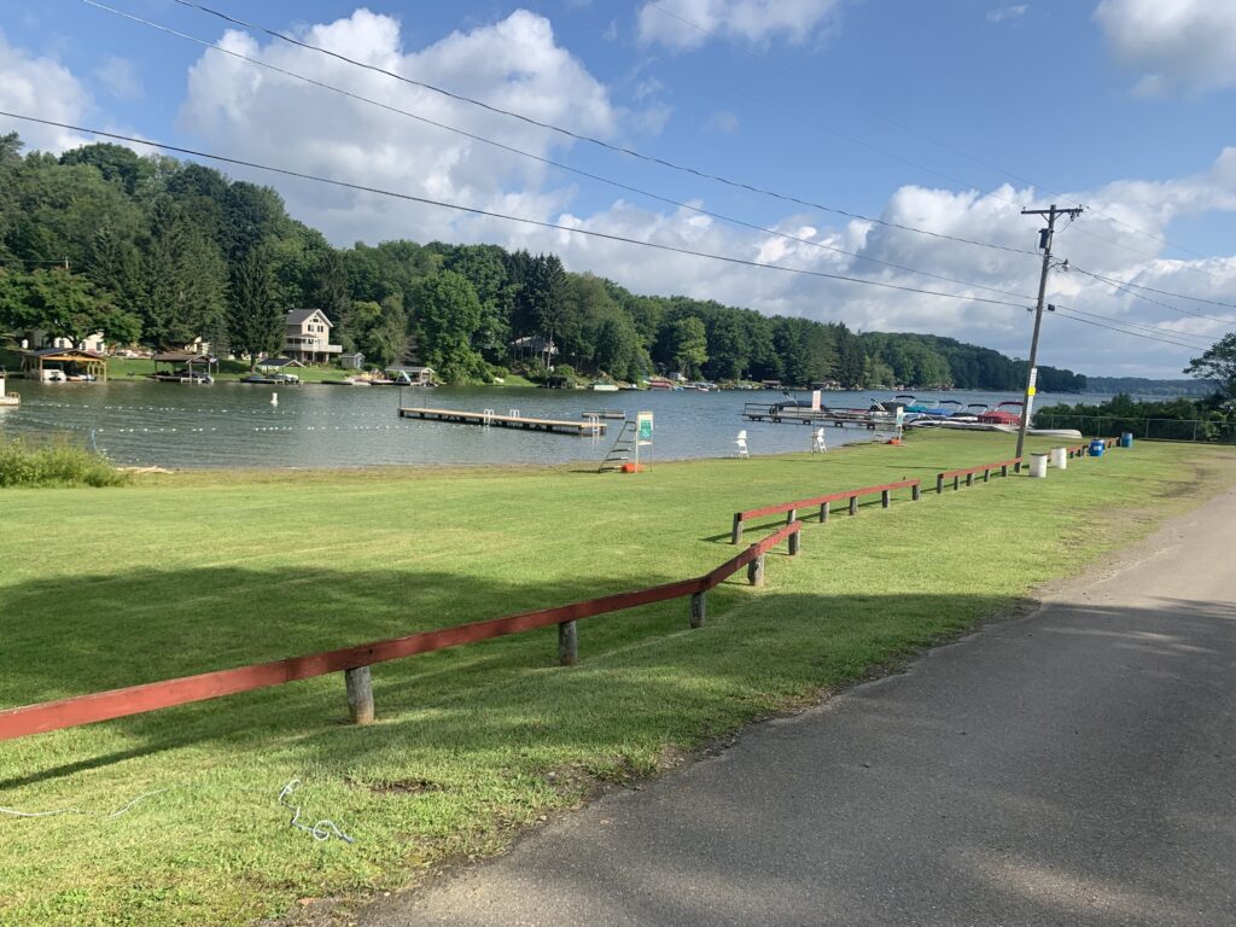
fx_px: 928
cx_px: 618
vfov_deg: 53.1
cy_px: 464
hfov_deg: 67.3
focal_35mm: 26
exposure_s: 1/2160
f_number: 1.8
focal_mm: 4.25
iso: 25
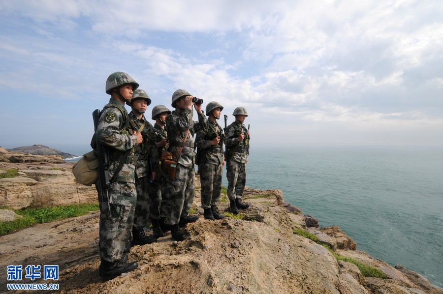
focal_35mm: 16
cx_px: 222
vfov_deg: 71.9
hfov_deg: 95.0
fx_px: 203
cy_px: 147
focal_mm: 11
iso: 200
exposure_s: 1/500
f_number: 8
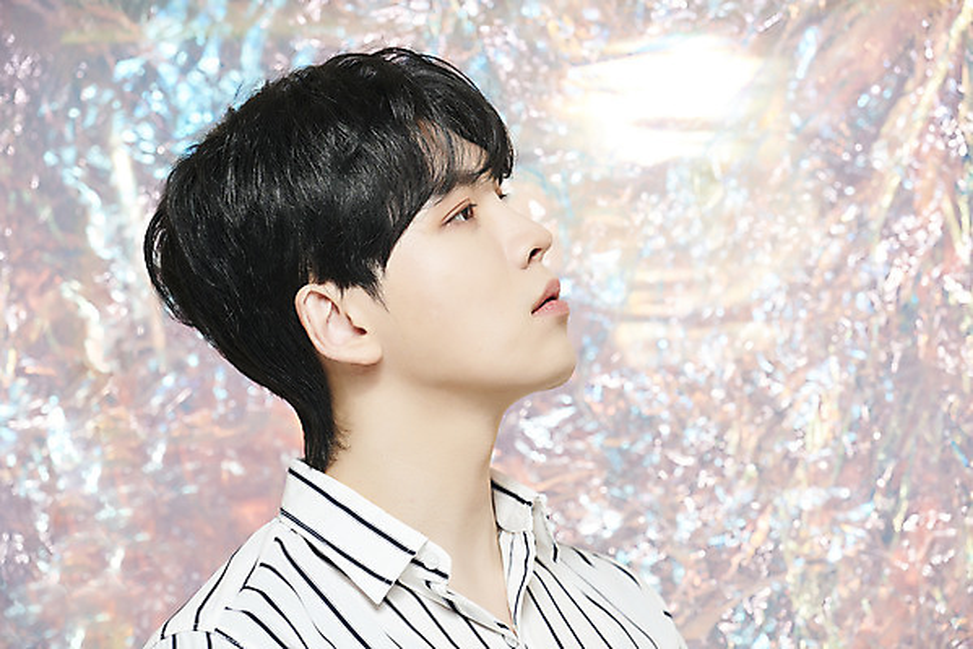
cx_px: 486
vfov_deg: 9.5
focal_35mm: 145
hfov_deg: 14.1
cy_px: 324
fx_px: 3921
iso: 64
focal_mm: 145
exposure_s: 1/125
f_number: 5.6
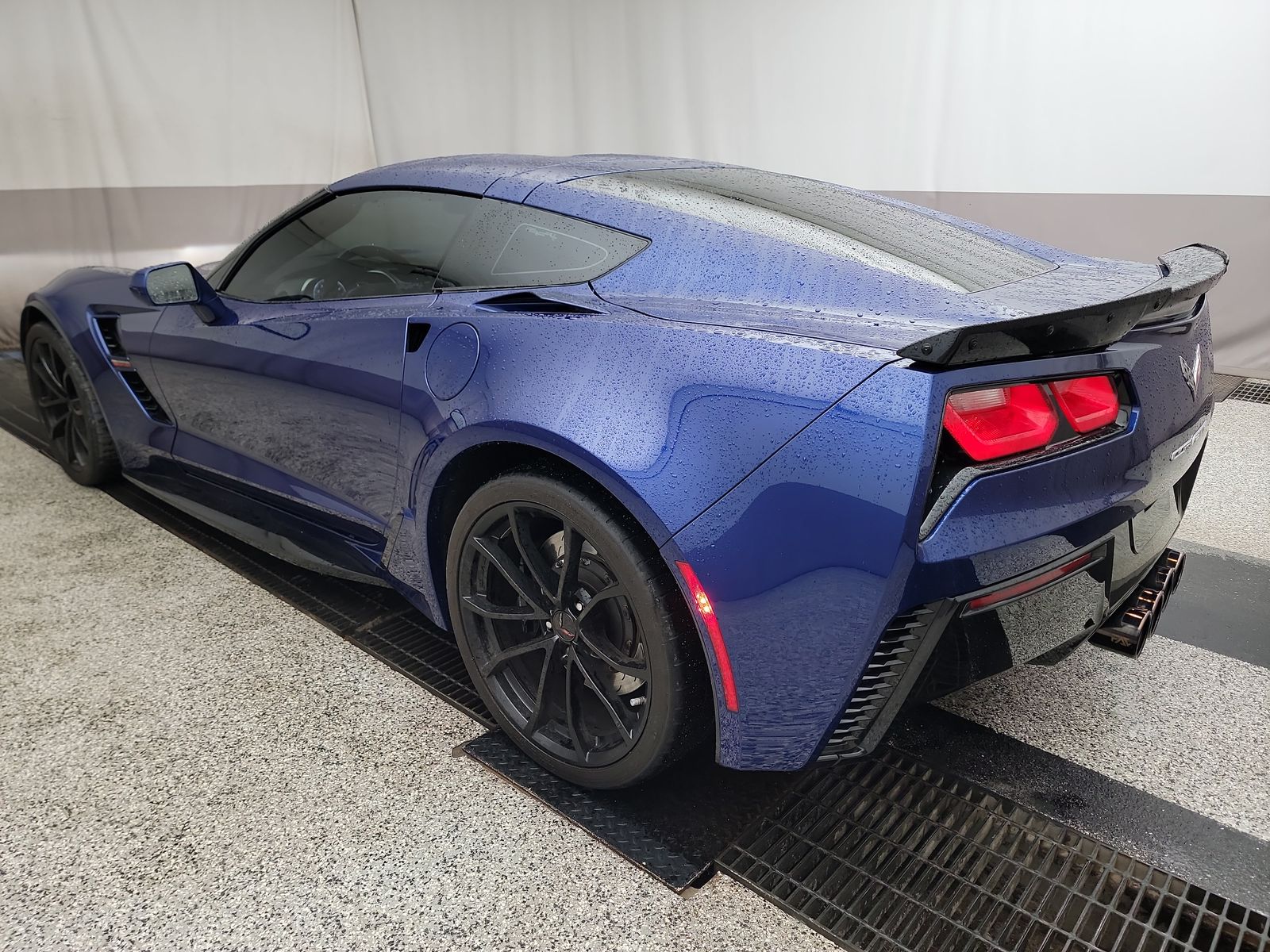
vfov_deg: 56.8
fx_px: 881
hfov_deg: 71.6
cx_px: 635
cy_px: 476
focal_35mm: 24
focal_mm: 6.7
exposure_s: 1/59
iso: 120
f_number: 1.8
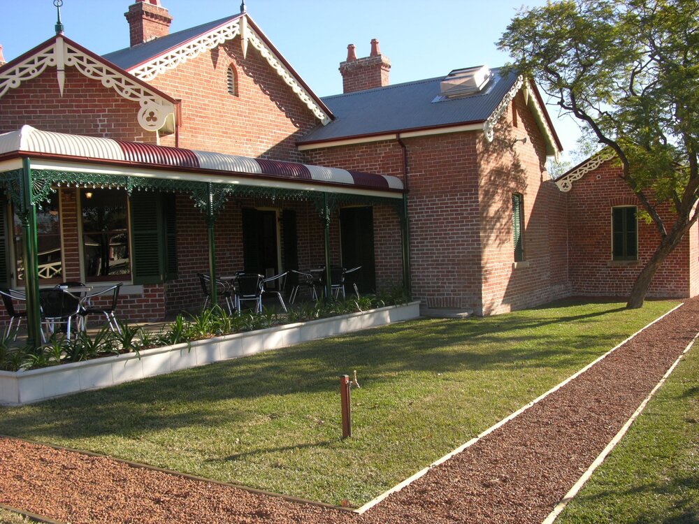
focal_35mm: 35
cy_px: 262
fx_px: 707
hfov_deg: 52.6
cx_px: 350
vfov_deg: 40.7
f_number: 5
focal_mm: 8.9
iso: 50
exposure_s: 1/124
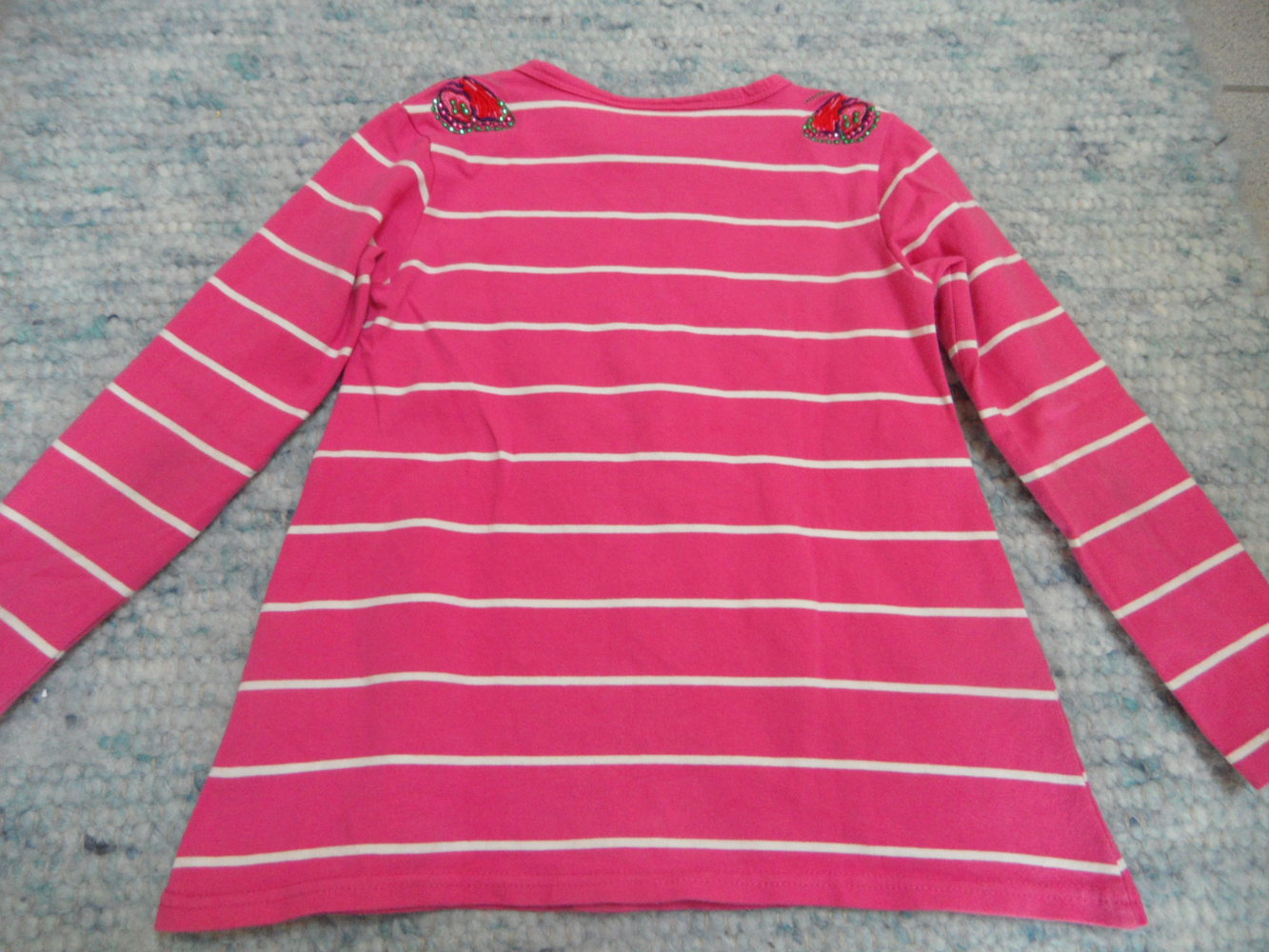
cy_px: 476
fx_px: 880
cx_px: 634
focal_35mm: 24
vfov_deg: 56.8
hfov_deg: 71.6
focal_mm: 4.1
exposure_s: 1/30
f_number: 2.9
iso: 240
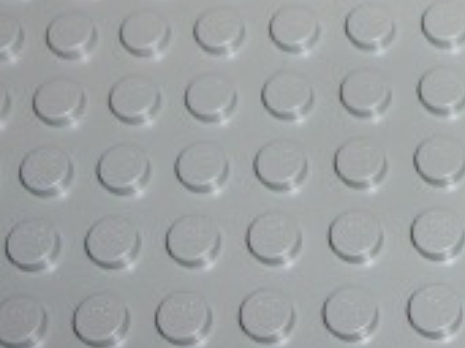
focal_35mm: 142
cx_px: 718
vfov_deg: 9.9
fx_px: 1906
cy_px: -285
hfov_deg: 13.1
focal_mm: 6.2
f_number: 2.7
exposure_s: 1/60
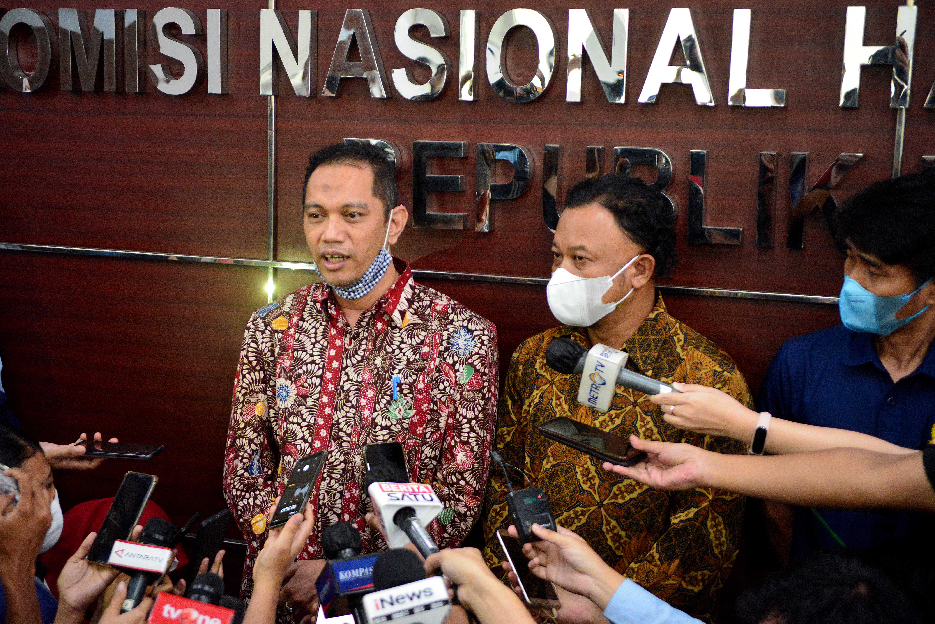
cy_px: 312
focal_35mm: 55
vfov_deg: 24.6
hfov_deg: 36.2
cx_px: 468
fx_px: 1429
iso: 6400
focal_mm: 55
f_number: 2.8
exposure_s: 1/125
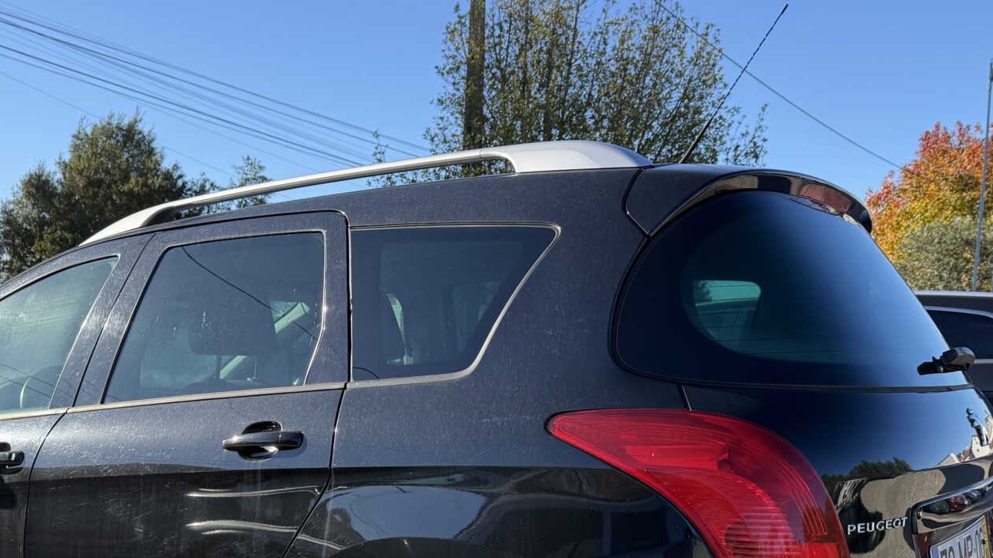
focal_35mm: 40
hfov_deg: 50.3
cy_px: 468
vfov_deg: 28.9
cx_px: 429
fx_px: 1053
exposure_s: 1/2000
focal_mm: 6.76
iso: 100
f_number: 1.78
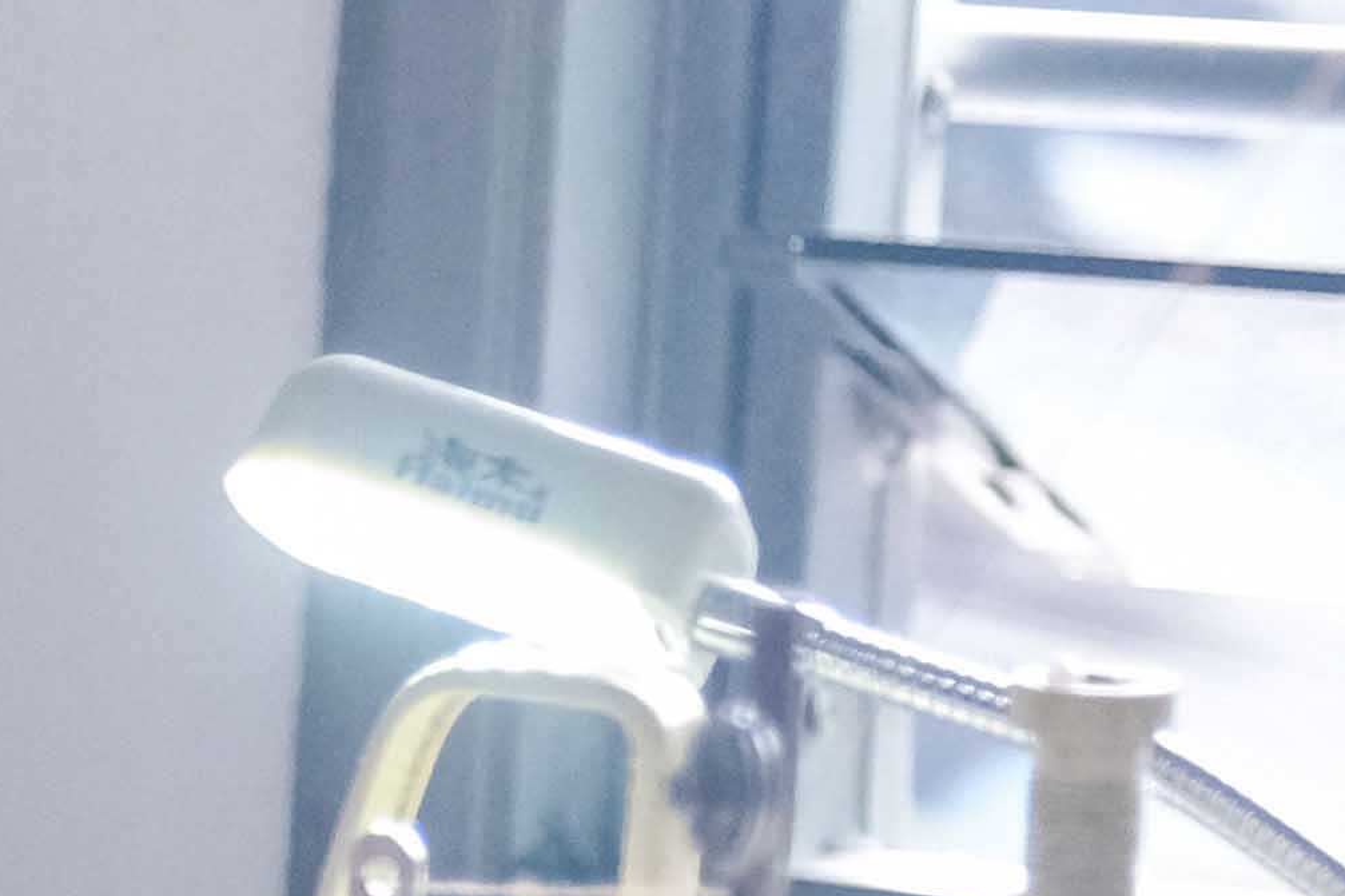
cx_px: -1322
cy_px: 1357
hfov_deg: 7.8
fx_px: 9488
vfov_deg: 5.4
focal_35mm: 254
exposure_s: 1/250
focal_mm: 27.4
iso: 2000
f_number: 2.8
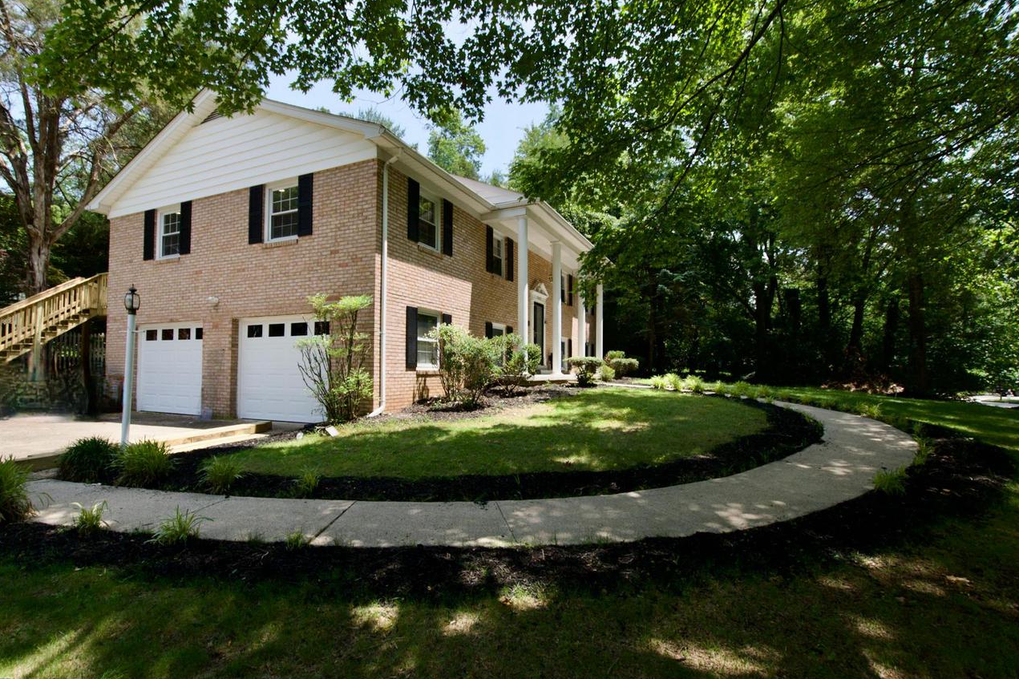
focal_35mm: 17
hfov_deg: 93.0
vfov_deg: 70.4
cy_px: 335
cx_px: 463
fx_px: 481
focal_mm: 10
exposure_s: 1/1600
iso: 800
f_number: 7.1
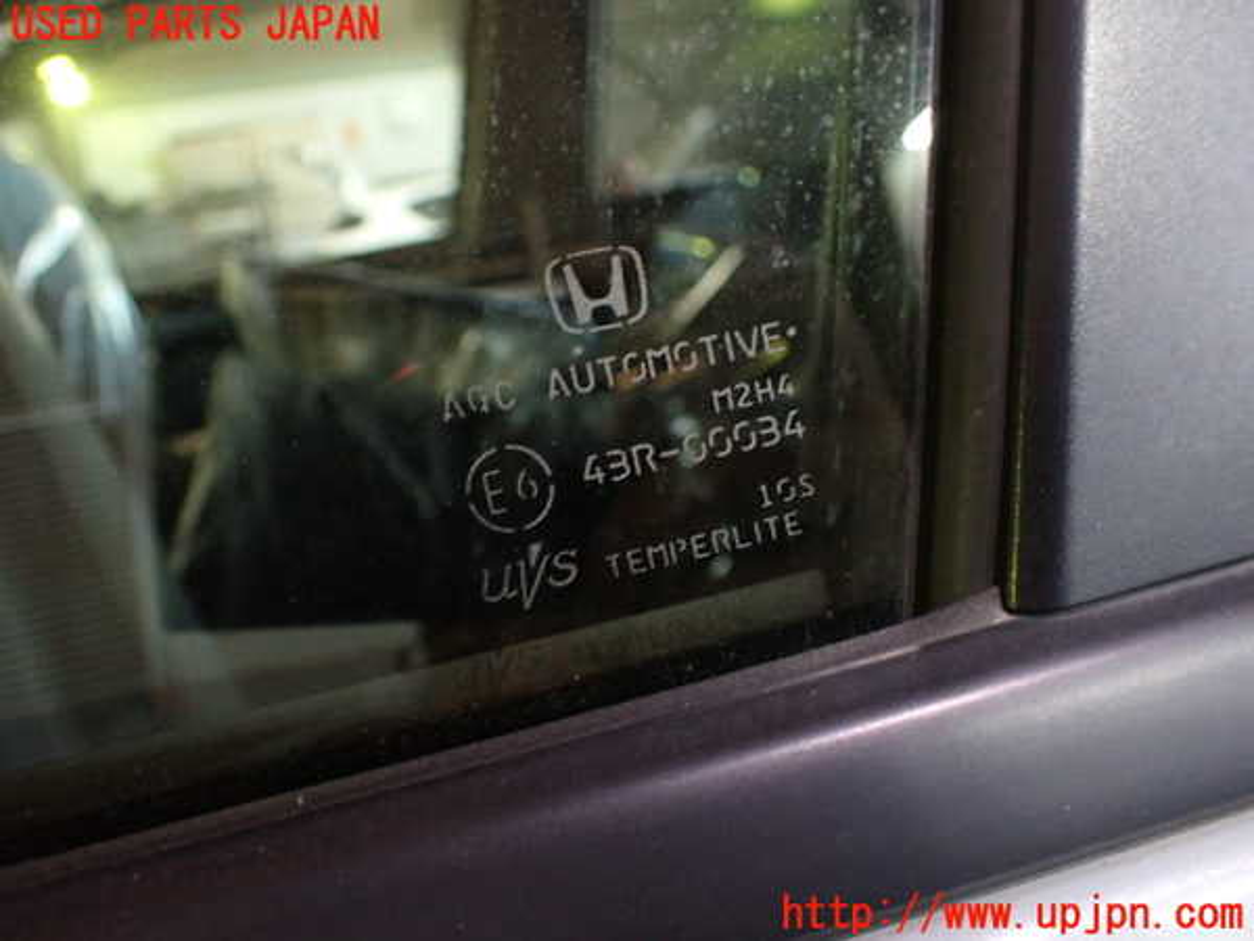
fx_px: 1087
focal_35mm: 30
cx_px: 627
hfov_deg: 60.0
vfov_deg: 46.8
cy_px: 470
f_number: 2.3
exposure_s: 1/80
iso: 800
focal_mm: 5.4
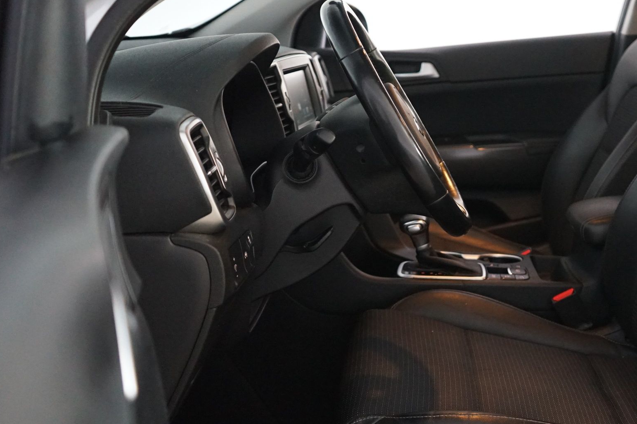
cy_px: 227
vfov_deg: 28.6
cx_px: 506
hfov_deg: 40.3
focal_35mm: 47
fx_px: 831
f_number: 3.5
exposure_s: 1/20
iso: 4000
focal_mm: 29
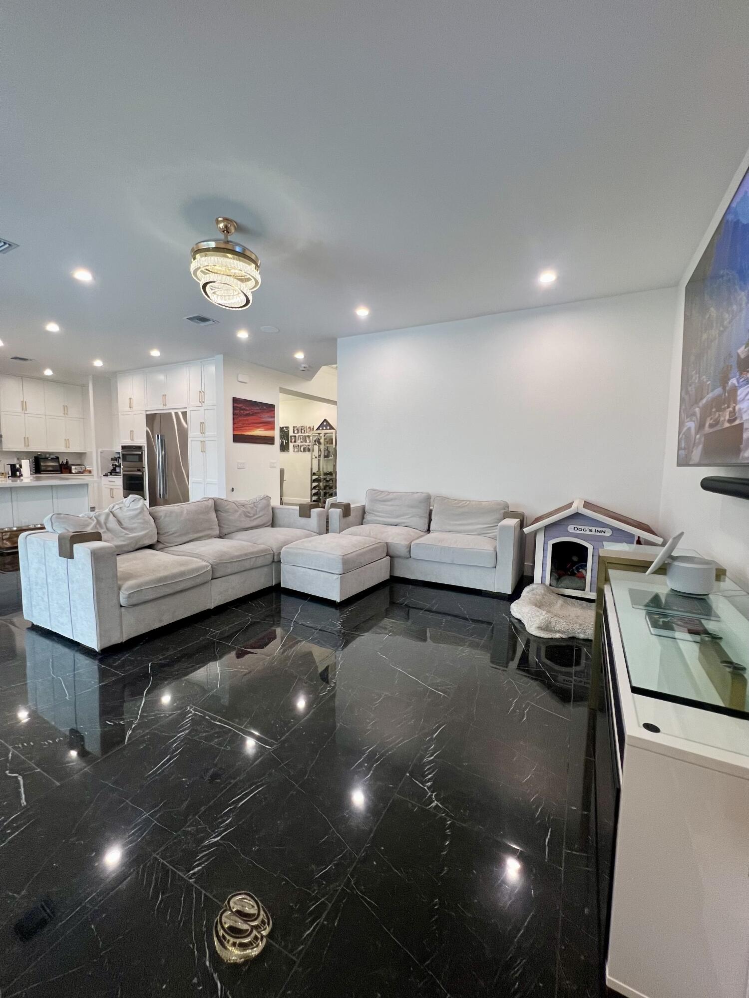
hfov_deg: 89.9
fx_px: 375
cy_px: 499
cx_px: 374
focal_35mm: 13
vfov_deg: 106.2
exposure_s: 1/120
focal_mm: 1.57
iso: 160
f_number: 1.8
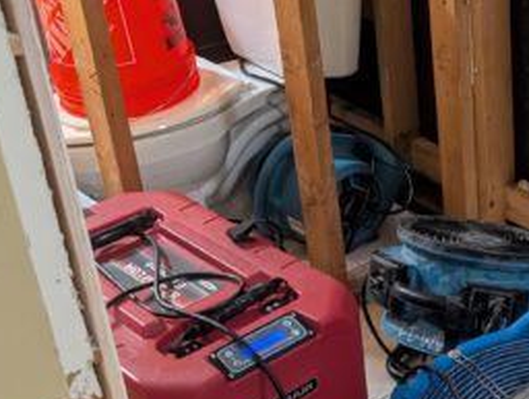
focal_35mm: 72
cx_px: 566
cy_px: 232
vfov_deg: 20.5
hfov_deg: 25.3
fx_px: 1102
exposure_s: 1/120
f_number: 1.68
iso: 343
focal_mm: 6.9
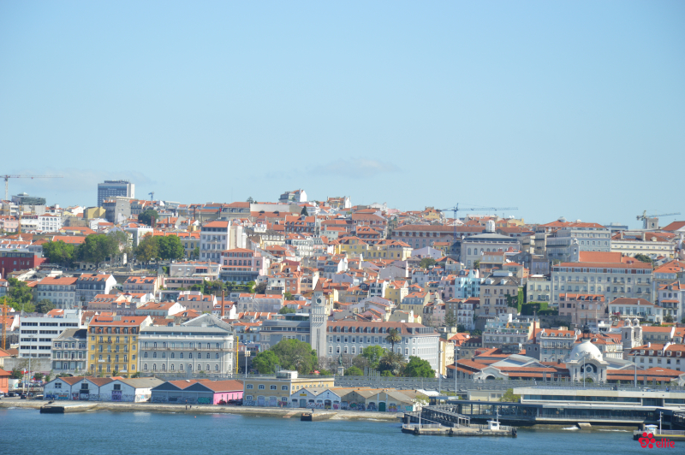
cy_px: 228
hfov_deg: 13.1
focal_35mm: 158
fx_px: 2994
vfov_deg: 8.7
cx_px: 342
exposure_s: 1/250
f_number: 8
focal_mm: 105
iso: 100
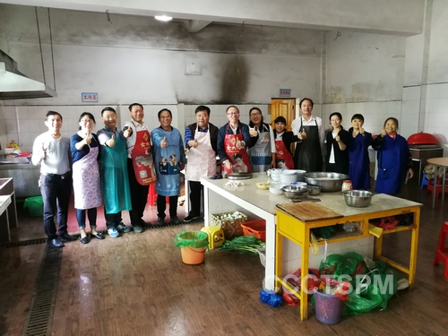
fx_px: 349
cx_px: 224
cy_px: 168
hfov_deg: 65.3
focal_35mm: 27
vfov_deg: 51.4
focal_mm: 3.95
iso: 320
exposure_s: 1/25
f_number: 1.8
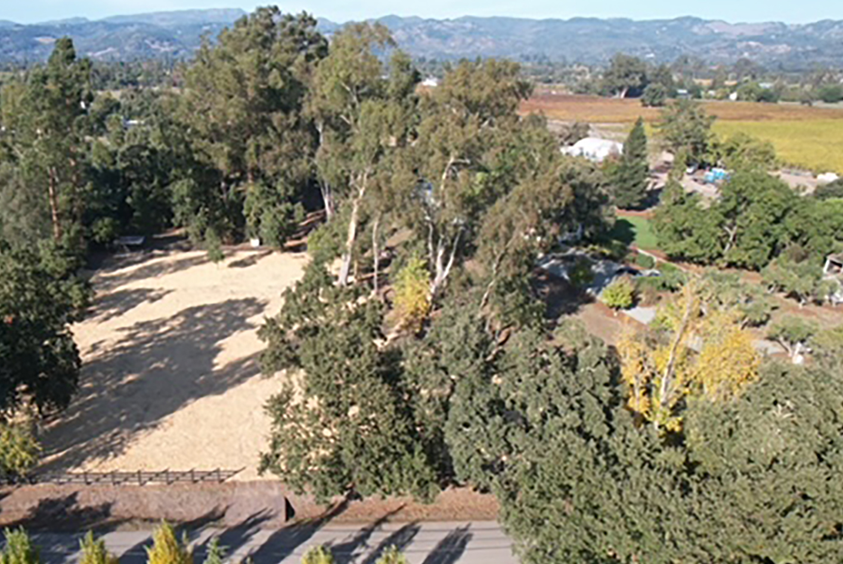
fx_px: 656
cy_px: 340
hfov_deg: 64.3
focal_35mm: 28
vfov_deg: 46.2
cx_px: 308
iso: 100
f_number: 2.8
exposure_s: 1/1000
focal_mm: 8.38
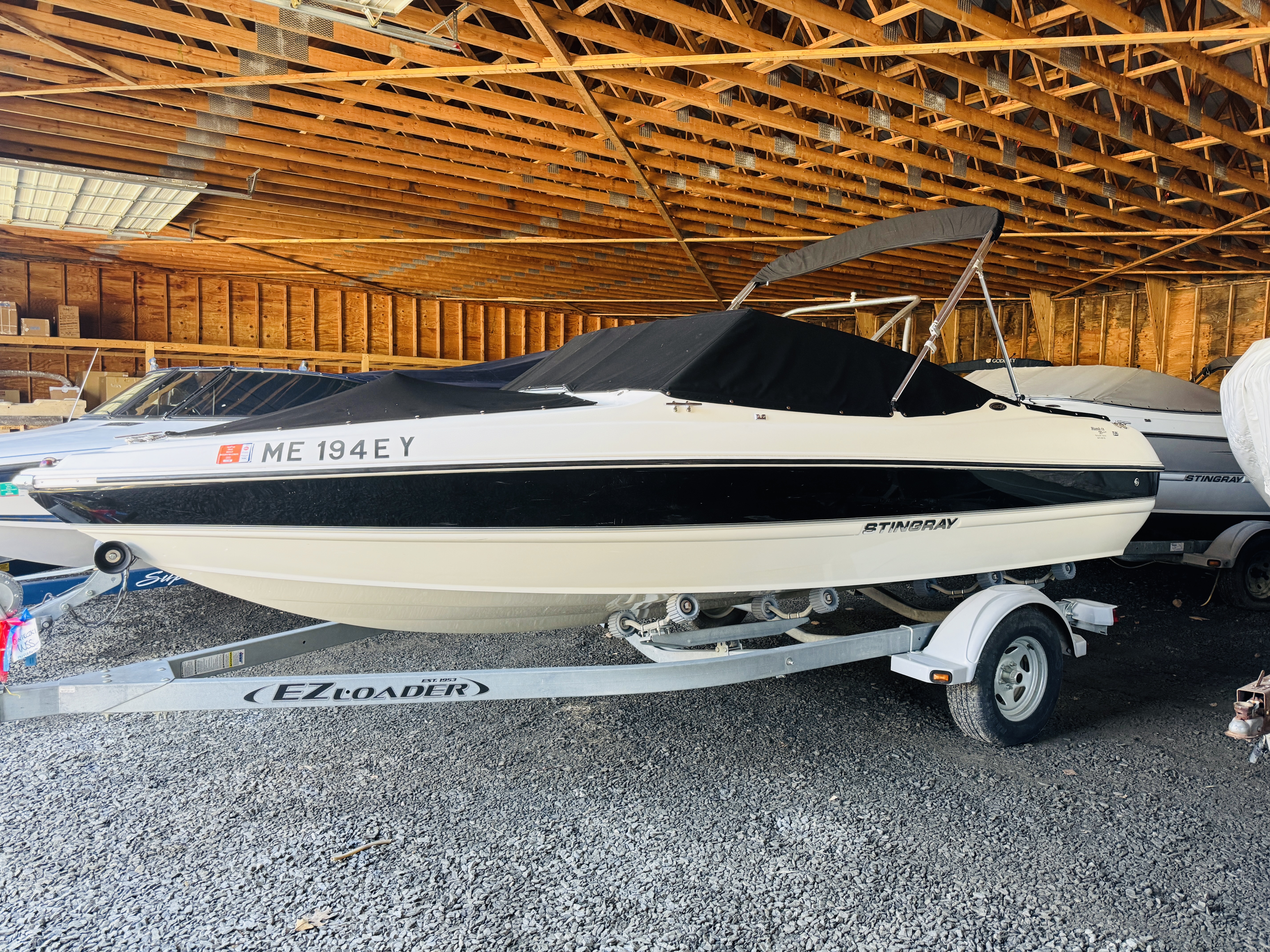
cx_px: 635
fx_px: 881
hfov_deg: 71.6
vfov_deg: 56.8
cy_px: 476
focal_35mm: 24
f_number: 1.78
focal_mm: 6.76
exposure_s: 1/109
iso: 200
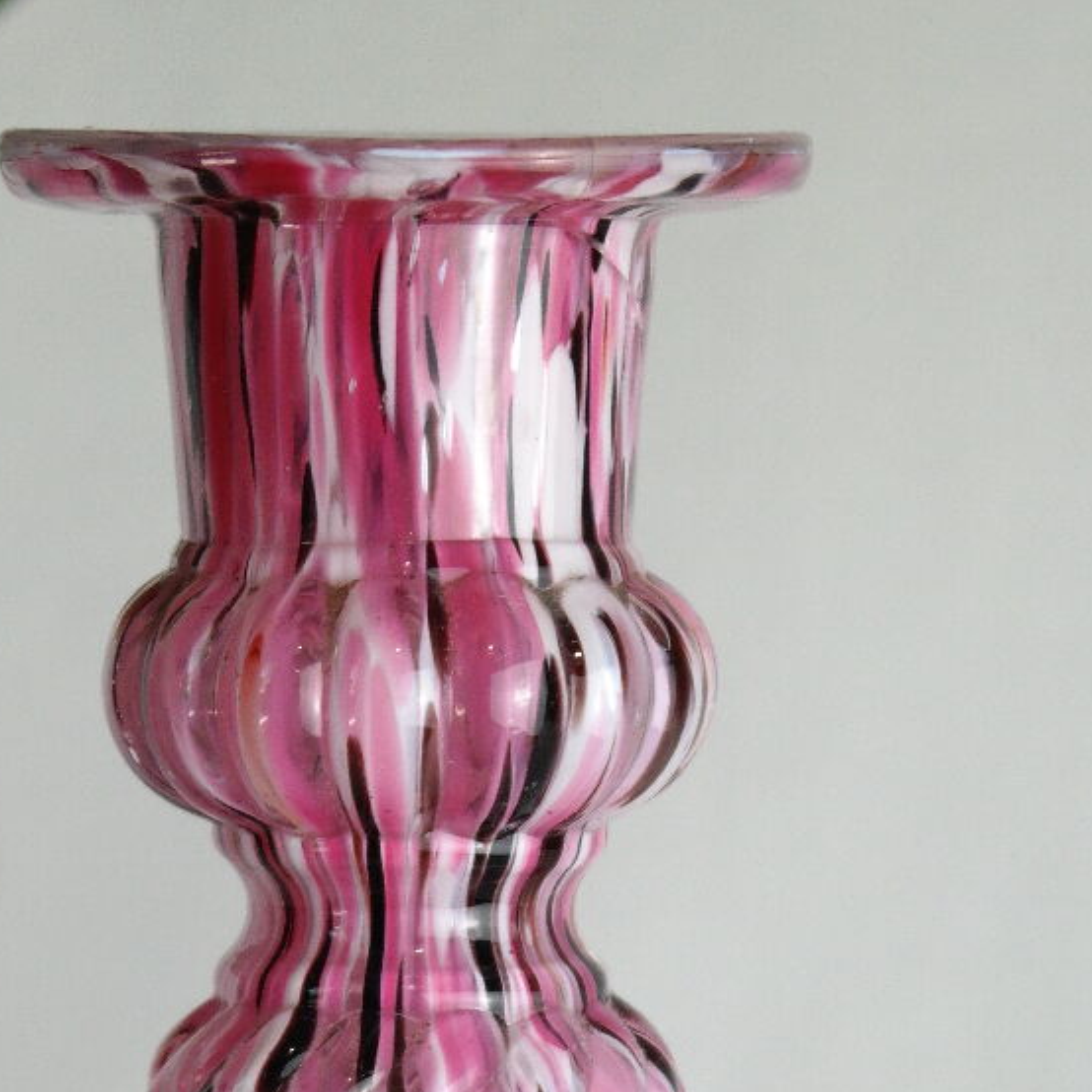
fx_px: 6531
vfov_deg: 9.4
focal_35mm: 183
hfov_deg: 9.6
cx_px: 412
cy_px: 1463
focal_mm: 45
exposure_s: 1/80
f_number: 5.6
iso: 400
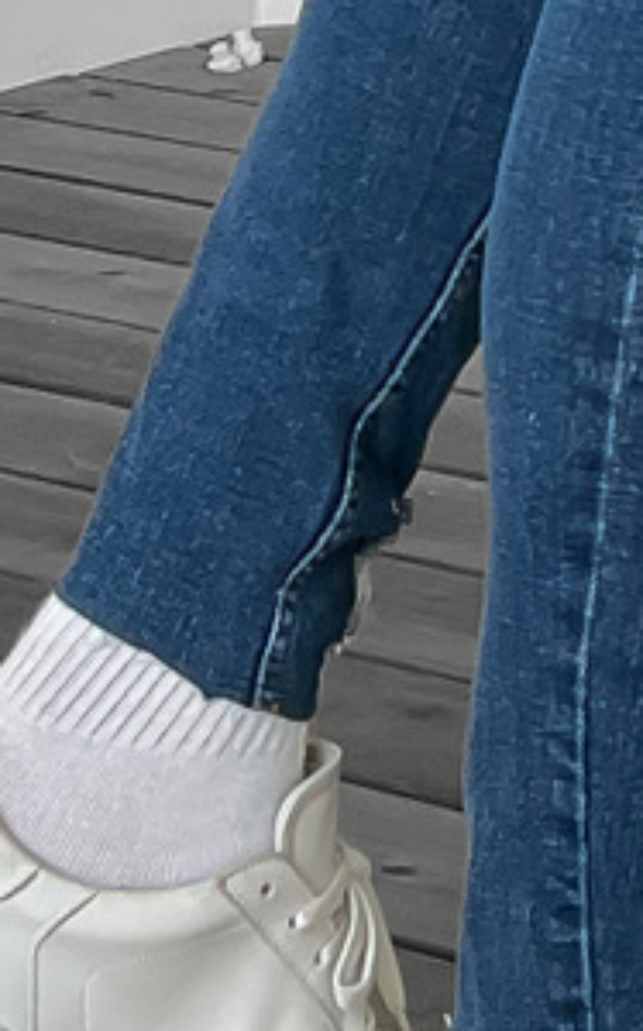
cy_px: -667
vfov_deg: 12.0
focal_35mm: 164
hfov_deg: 7.9
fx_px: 4607
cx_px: 767
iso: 25
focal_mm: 3
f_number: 1.8
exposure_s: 1/120
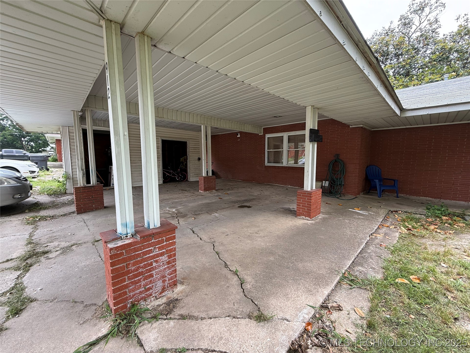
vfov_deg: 85.7
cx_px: 235
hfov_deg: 102.1
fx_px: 190
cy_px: 176
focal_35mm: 14
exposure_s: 1/148
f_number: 2.2
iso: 50
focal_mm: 2.22
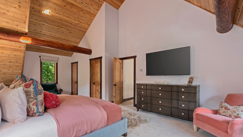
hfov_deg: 95.9
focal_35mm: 17
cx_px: 122
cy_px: 81
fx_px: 110
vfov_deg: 63.5
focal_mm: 16
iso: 100
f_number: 11
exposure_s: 3.2
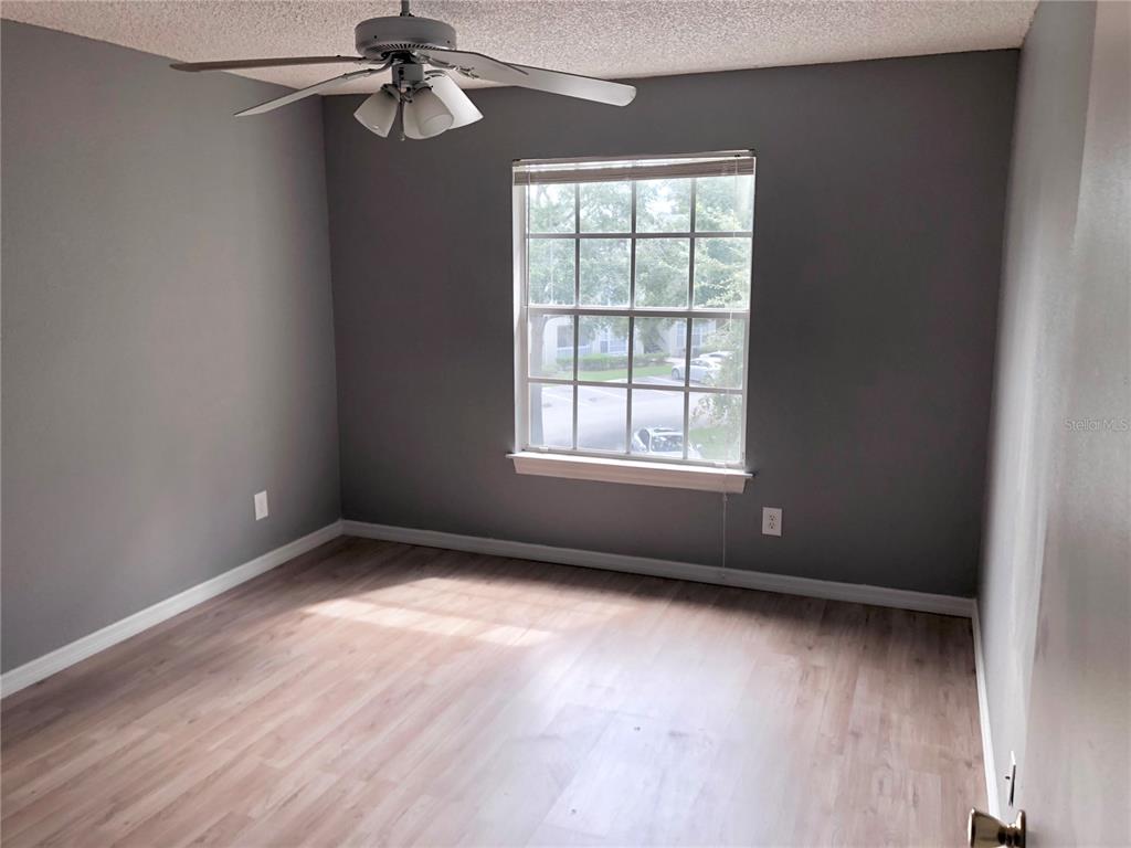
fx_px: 915
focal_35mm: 28
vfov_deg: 49.7
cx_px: 566
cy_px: 424
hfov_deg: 63.4
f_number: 1.8
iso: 50
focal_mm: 4
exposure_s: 1/120
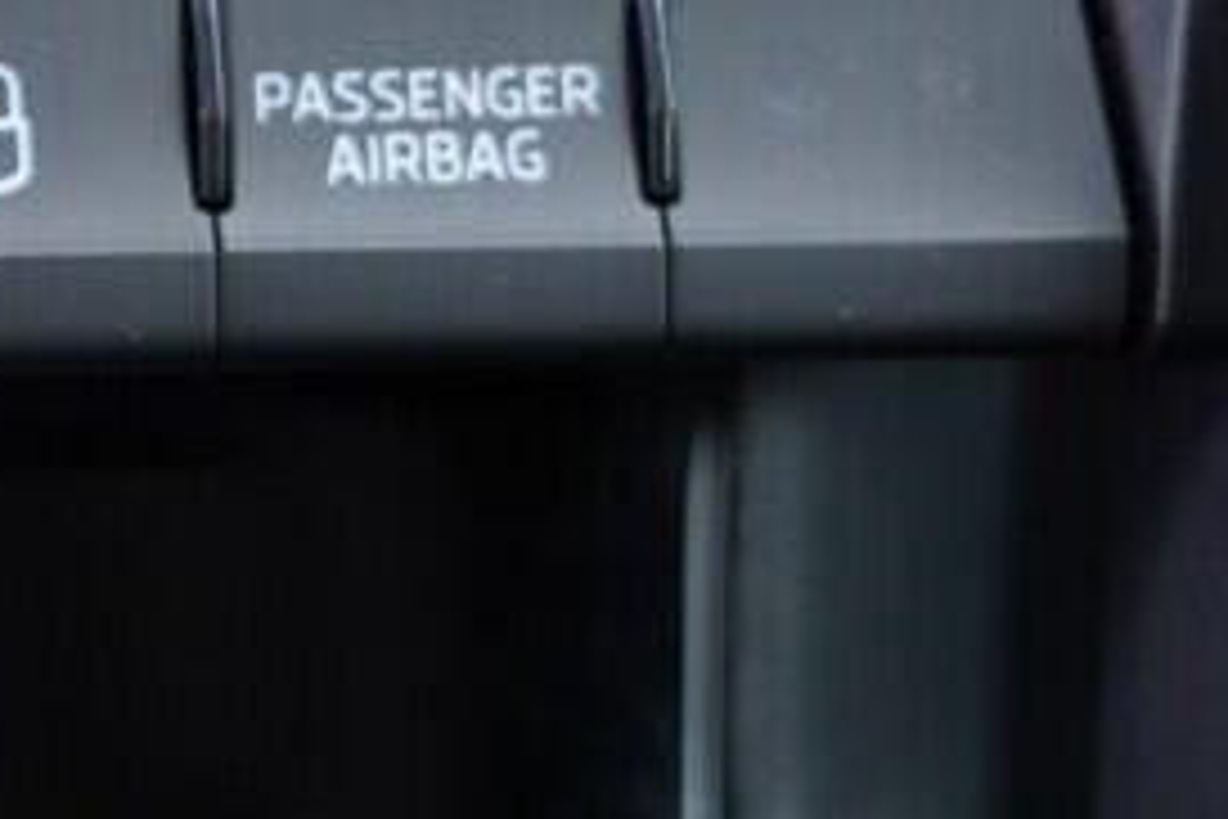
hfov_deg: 14.5
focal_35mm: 135
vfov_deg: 9.6
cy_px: -695
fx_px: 4605
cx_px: -427
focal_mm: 24
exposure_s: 1/40
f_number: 2.8
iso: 500
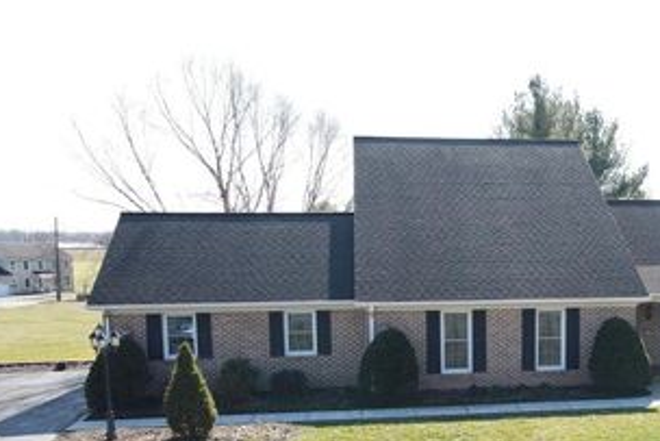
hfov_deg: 45.7
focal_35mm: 41
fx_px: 752
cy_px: 346
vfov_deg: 31.9
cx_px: 497
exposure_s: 1/180
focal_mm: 4.5
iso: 100
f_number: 2.8
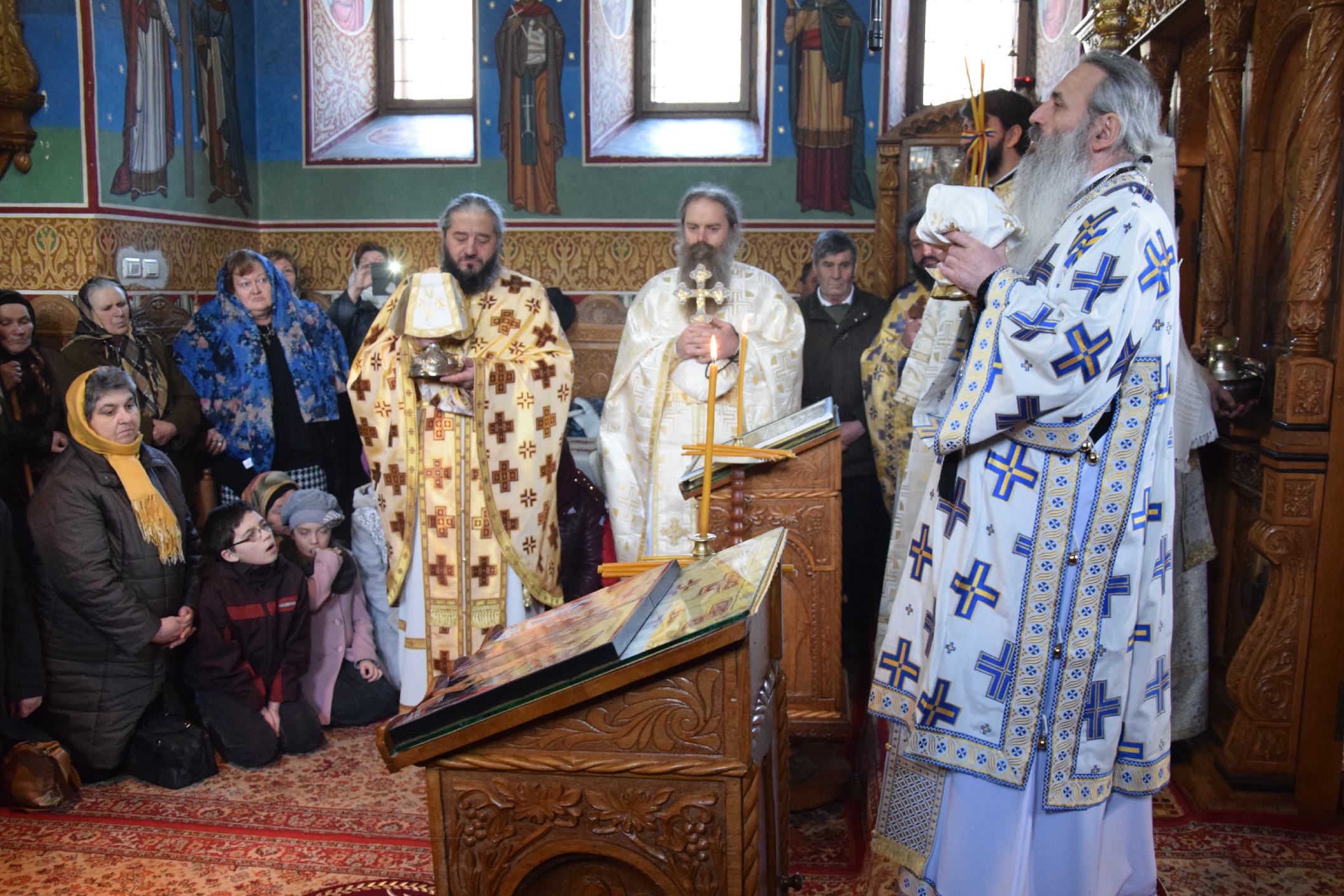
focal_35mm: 34
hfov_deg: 56.4
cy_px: 471
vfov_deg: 39.4
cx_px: 708
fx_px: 1252
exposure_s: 1/100
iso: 2500
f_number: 3.8
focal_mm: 21
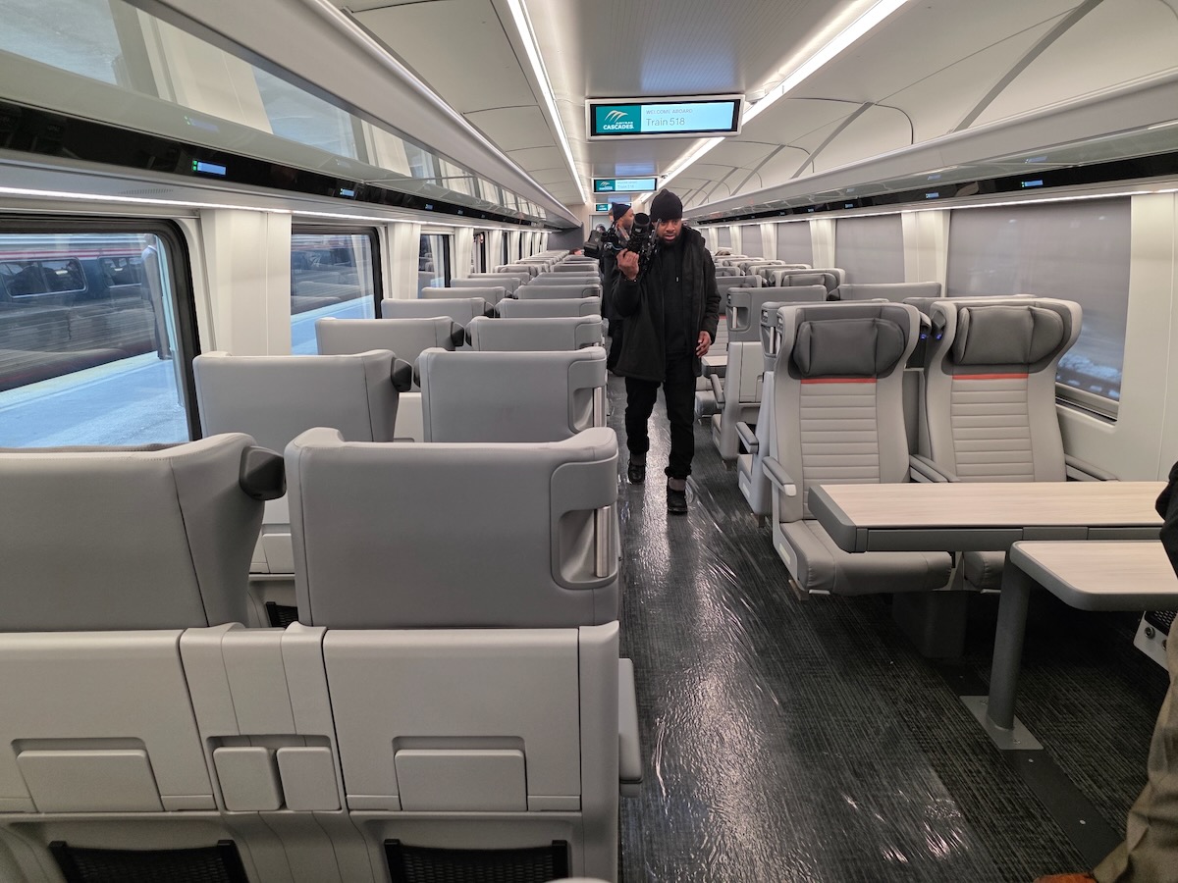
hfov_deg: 73.9
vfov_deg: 58.9
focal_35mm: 23
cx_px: 589
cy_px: 442
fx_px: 783
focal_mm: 6.3
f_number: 1.7
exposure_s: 1/180
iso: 200
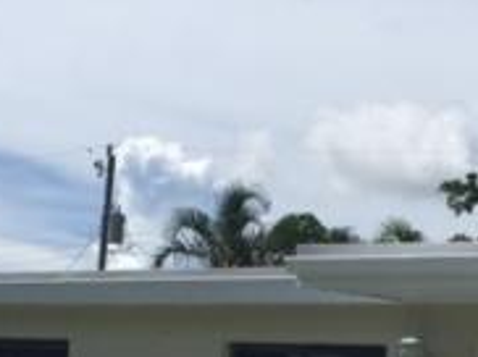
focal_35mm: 102
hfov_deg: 19.2
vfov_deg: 13.9
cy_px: 457
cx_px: 318
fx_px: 1407
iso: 32
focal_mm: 4.15
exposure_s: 1/4405
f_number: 2.2
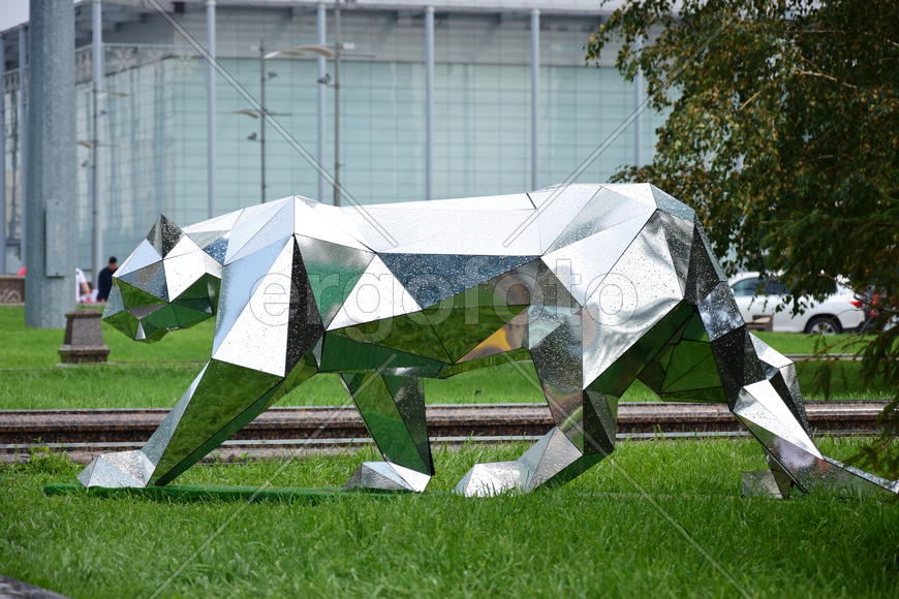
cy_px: 300
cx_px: 450
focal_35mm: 135
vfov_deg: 10.2
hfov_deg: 15.2
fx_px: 3371
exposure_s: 1/250
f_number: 5.6
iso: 100
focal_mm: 90
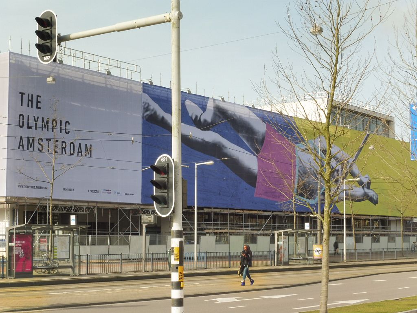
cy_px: 156
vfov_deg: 21.0
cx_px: 208
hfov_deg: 27.8
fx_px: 843
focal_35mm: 70
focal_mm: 12.5
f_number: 6.3
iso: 100
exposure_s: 1/125
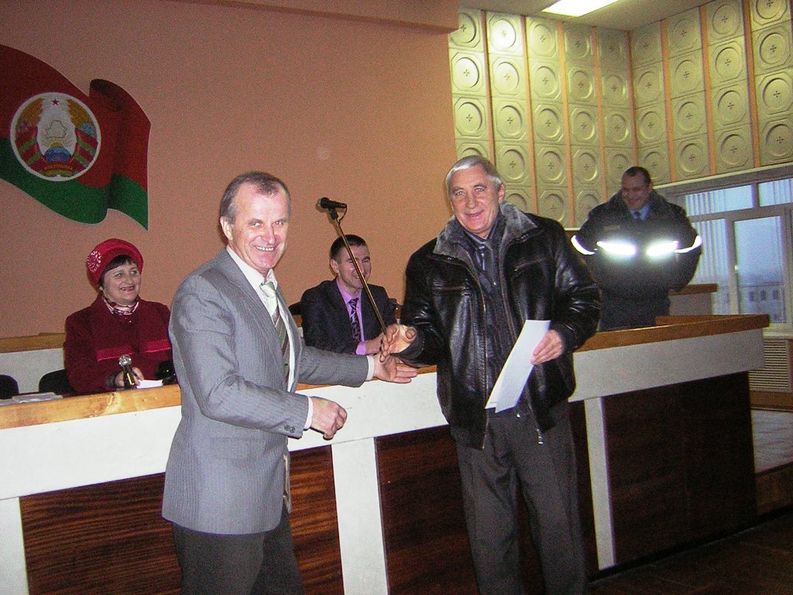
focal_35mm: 36
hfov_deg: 51.4
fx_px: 825
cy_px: 298
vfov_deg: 39.7
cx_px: 396
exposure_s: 1/60.1
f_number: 2.6
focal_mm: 4.7
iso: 157
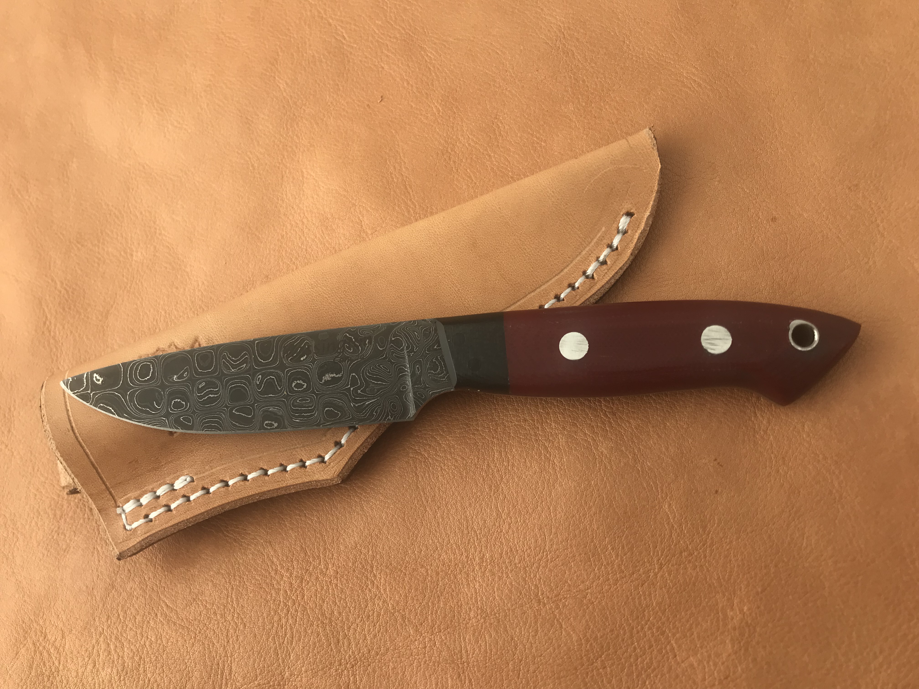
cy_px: 344
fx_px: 743
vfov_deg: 49.7
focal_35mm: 28
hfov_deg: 63.4
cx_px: 460
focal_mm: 3.99
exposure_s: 1/291
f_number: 1.8
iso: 20
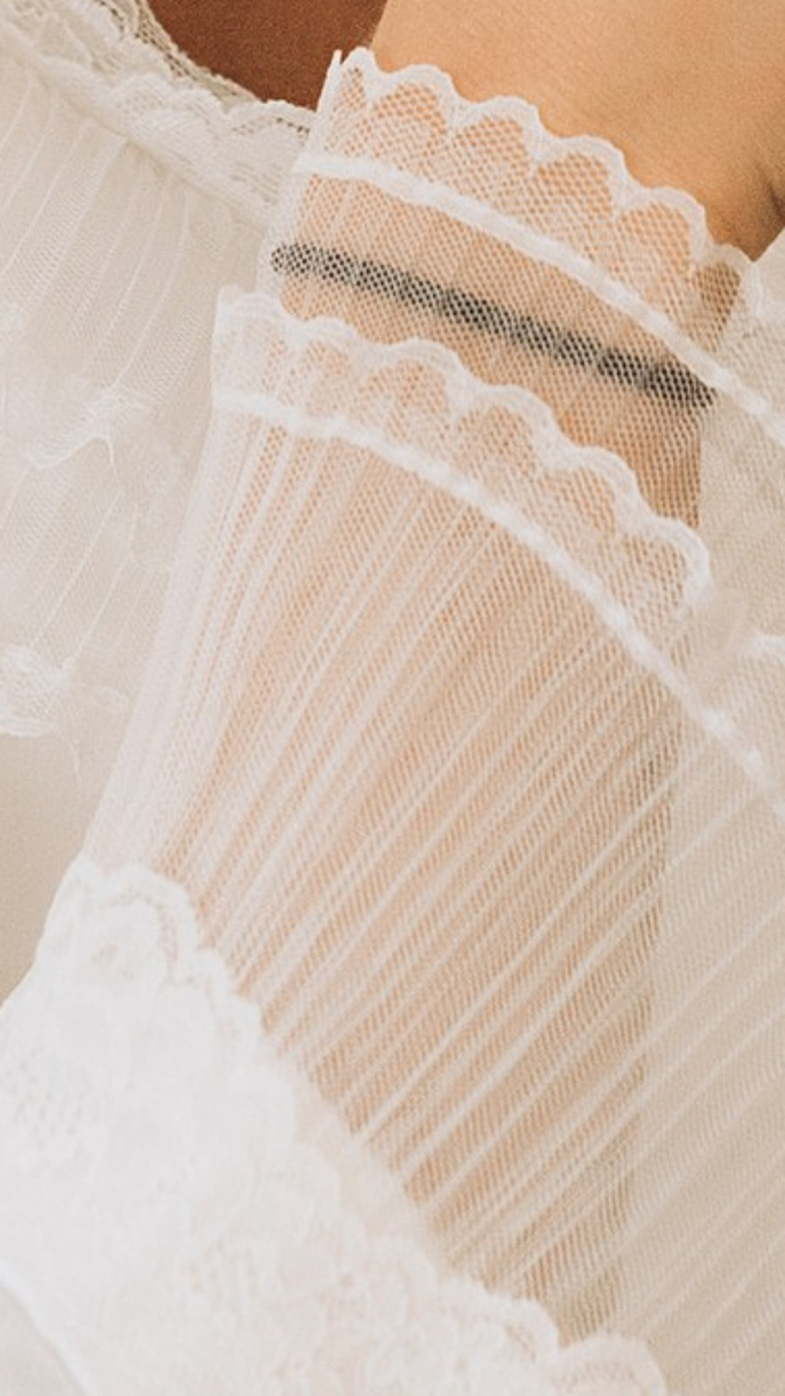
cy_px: -1085
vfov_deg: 9.8
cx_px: 594
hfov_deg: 5.8
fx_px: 7736
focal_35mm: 209
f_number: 3.2
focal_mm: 35
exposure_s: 1/1600
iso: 2000
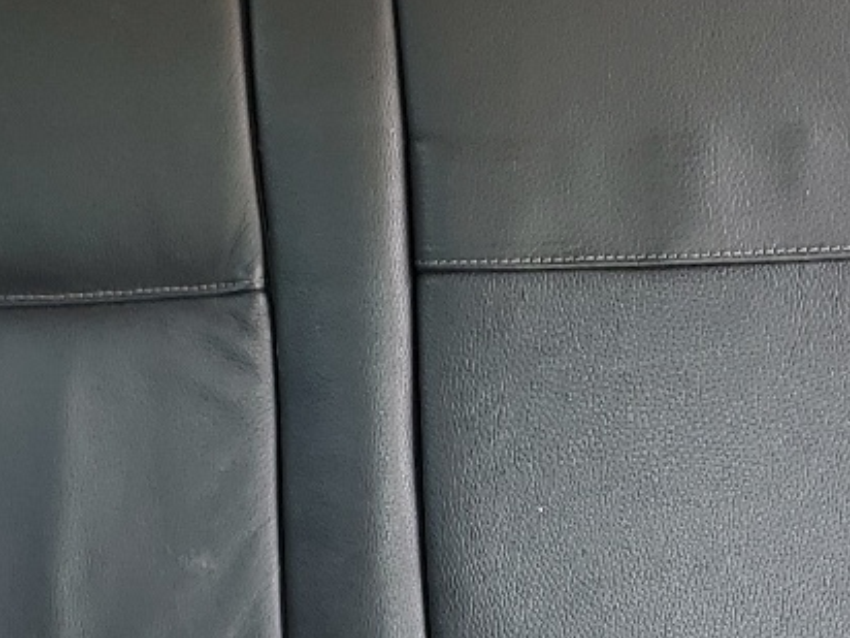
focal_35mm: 101
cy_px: 489
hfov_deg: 19.4
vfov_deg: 14.6
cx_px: 442
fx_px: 2480
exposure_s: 1/60.2
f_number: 1.5
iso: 51
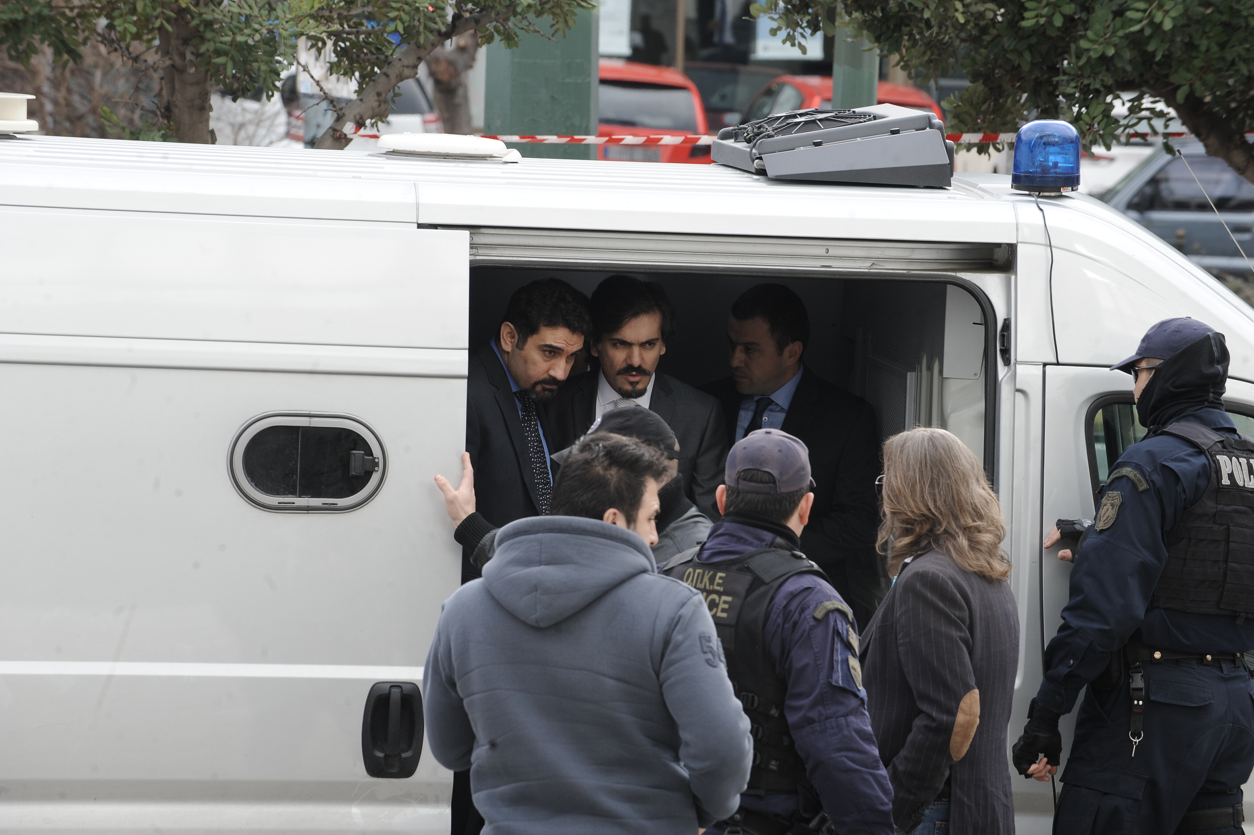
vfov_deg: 6.9
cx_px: 627
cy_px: 418
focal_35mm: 200
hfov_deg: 10.3
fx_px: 6962
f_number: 11
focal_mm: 200
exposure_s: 1/250
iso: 640
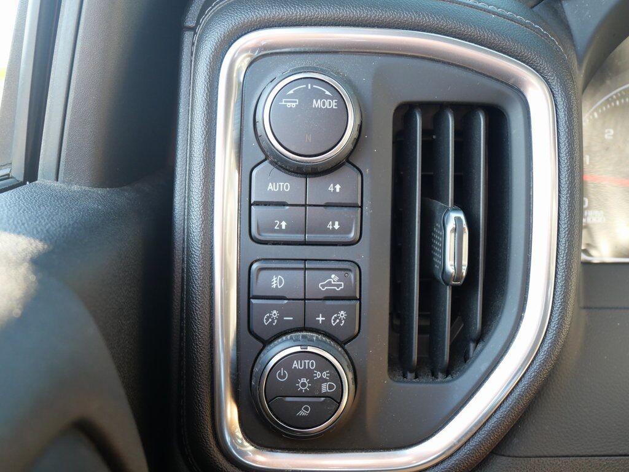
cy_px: 236
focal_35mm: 38
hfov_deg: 49.0
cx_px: 314
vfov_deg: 37.7
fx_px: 690
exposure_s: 1/60
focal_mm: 19
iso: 500
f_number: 4.3
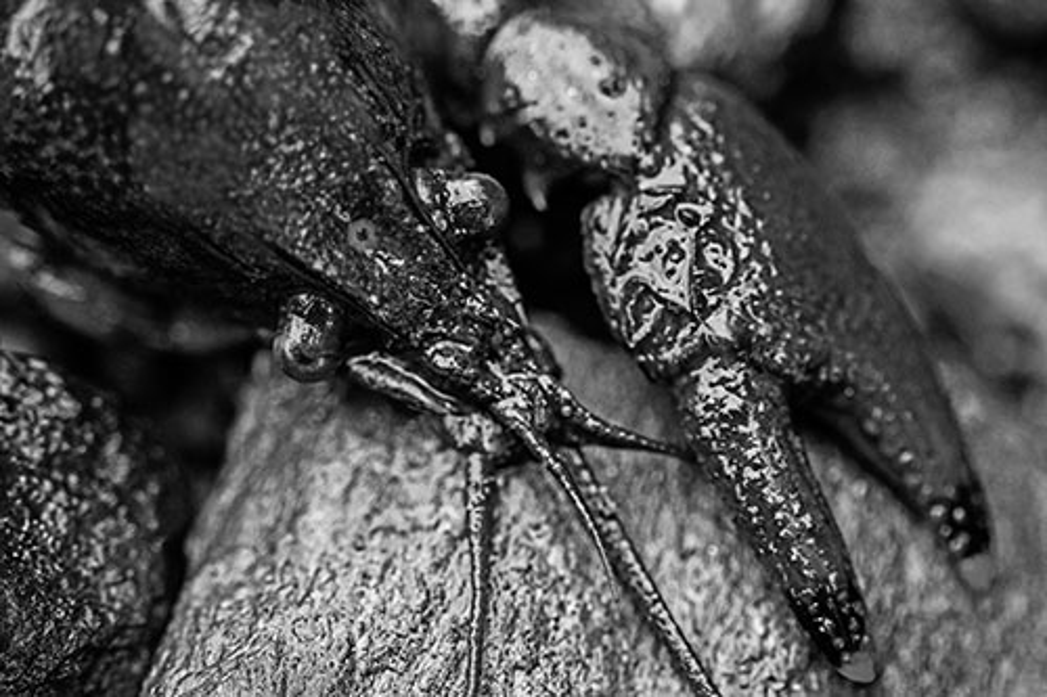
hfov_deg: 9.8
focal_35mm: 210
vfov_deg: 6.5
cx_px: 524
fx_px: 6105
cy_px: 348
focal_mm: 210
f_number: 8
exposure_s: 1/250
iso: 2800
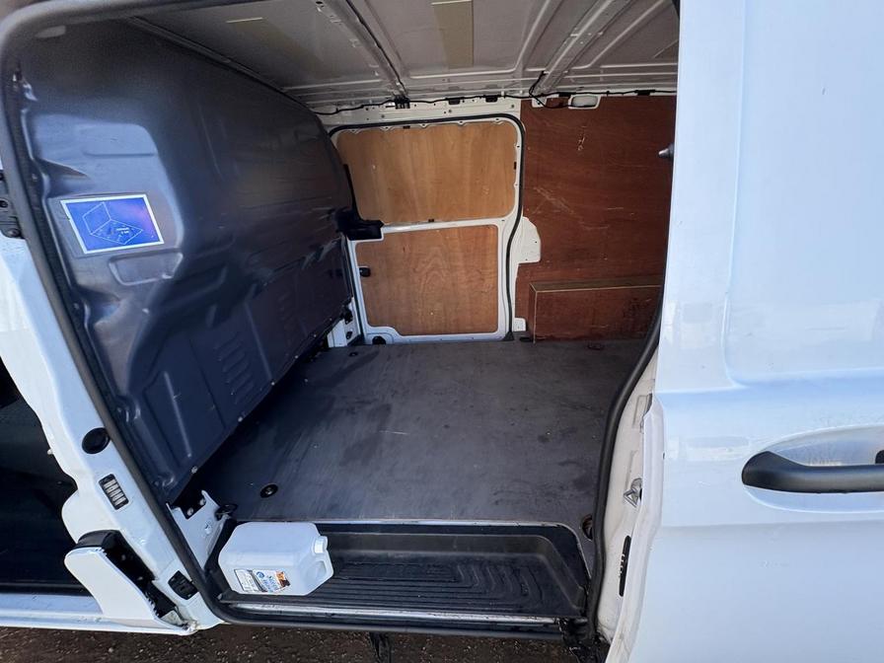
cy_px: 332
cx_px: 442
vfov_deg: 85.7
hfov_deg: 102.1
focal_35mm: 14
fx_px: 358
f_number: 2.2
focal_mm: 2.22
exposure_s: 1/138
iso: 80
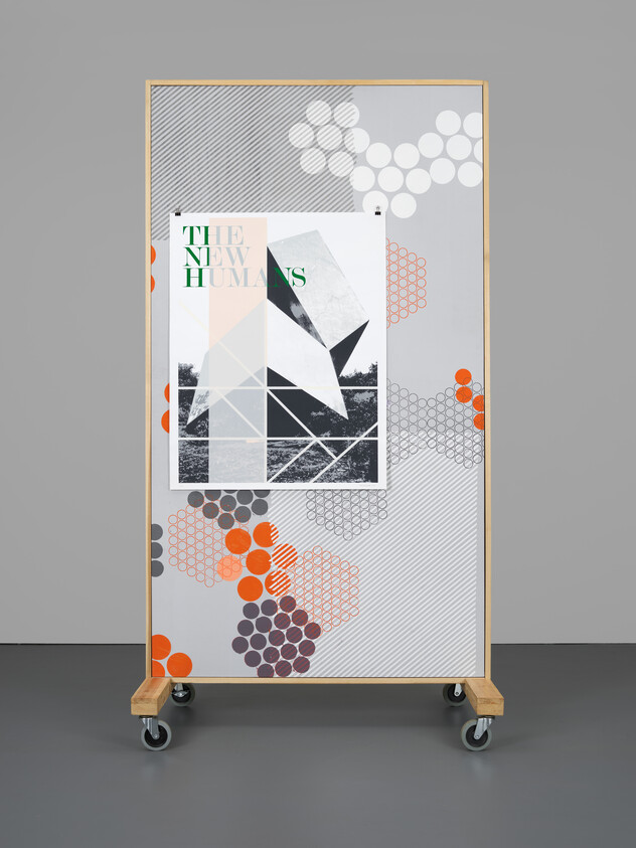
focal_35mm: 51
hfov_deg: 28.6
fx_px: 1250
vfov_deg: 37.5
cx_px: 318
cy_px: 424
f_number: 11
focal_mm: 80
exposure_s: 1/125
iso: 64
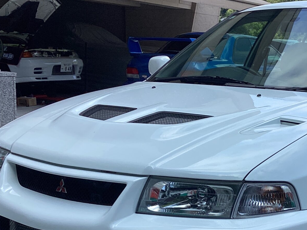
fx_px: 594
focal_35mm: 67
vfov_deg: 21.5
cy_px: 196
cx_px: 233
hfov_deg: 28.5
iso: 25
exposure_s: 1/578
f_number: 2.4
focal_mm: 3.3
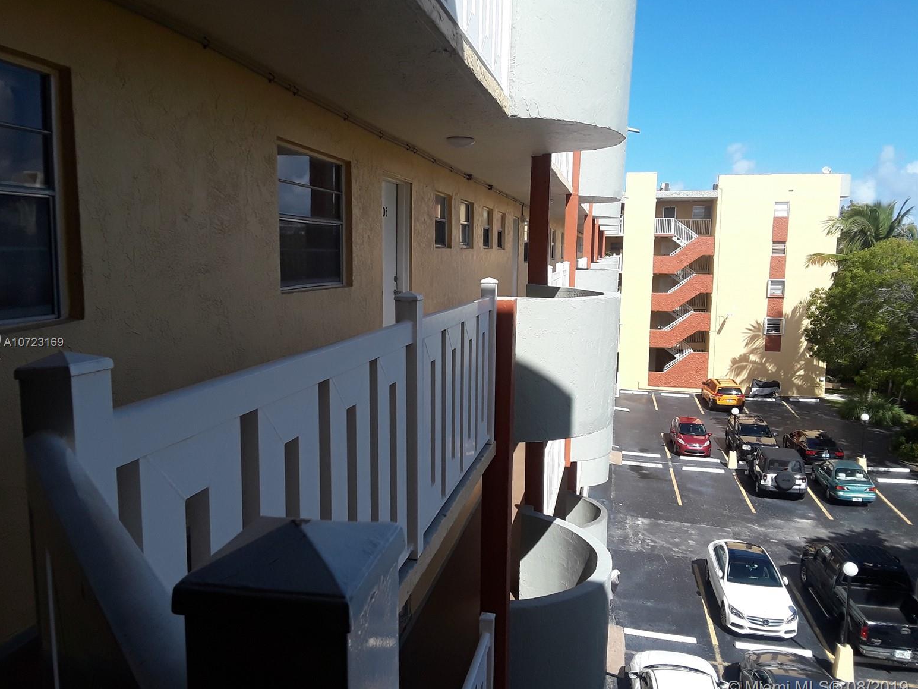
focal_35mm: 29
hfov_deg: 61.6
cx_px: 445
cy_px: 343
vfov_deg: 48.2
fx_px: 769
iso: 40
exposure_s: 1/1506
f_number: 1.9
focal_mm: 2.9
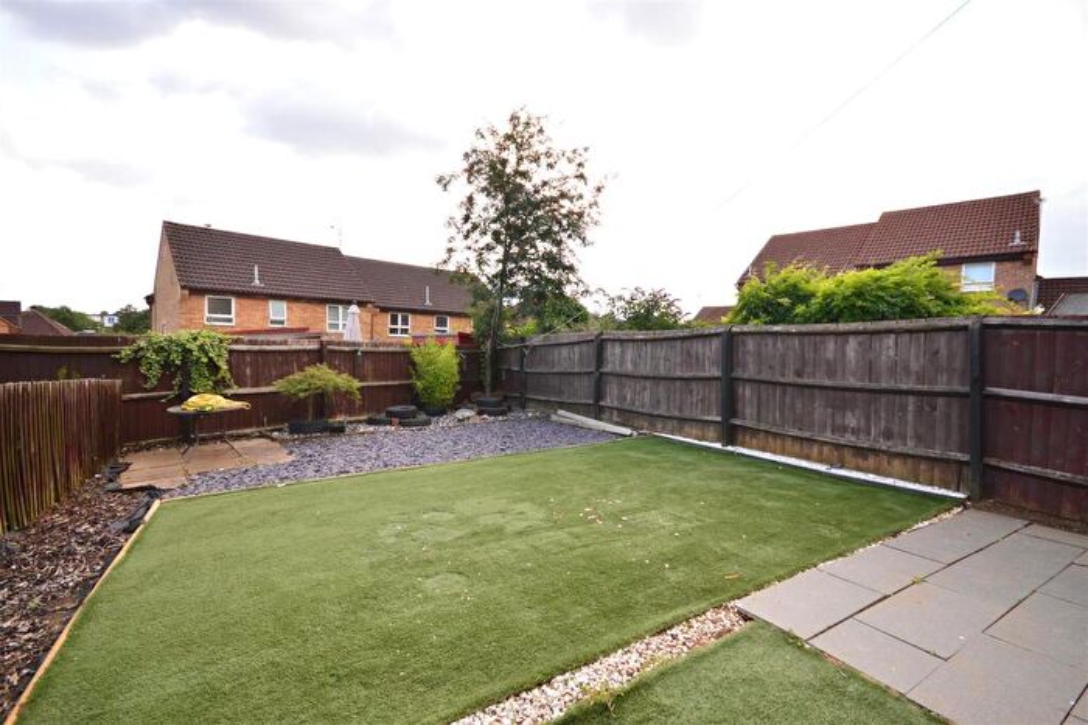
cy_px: 362
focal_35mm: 15
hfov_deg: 100.4
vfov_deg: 77.3
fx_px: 453
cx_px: 544
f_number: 5.6
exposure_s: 1/125
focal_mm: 10
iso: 100
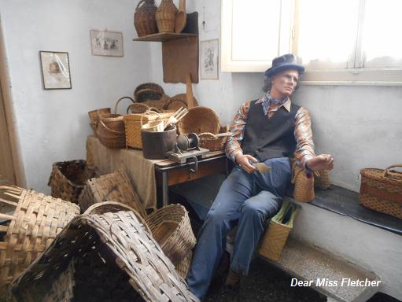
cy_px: 151
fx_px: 291
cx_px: 201
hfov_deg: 69.4
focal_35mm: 25
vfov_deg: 54.9
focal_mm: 4.5
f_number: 3.7
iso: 400
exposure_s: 1/10
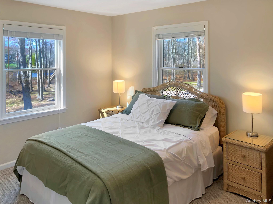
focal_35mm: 28
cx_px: 136
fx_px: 221
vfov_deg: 49.7
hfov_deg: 63.4
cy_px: 102
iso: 50
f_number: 1.8
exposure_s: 1/120
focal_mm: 4
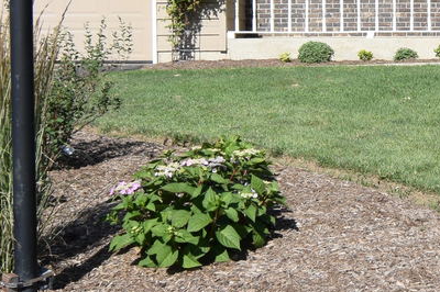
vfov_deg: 17.1
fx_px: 965
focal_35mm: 79
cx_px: 420
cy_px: 56
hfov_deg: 24.7
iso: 200
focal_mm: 13
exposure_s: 1/320
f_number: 9
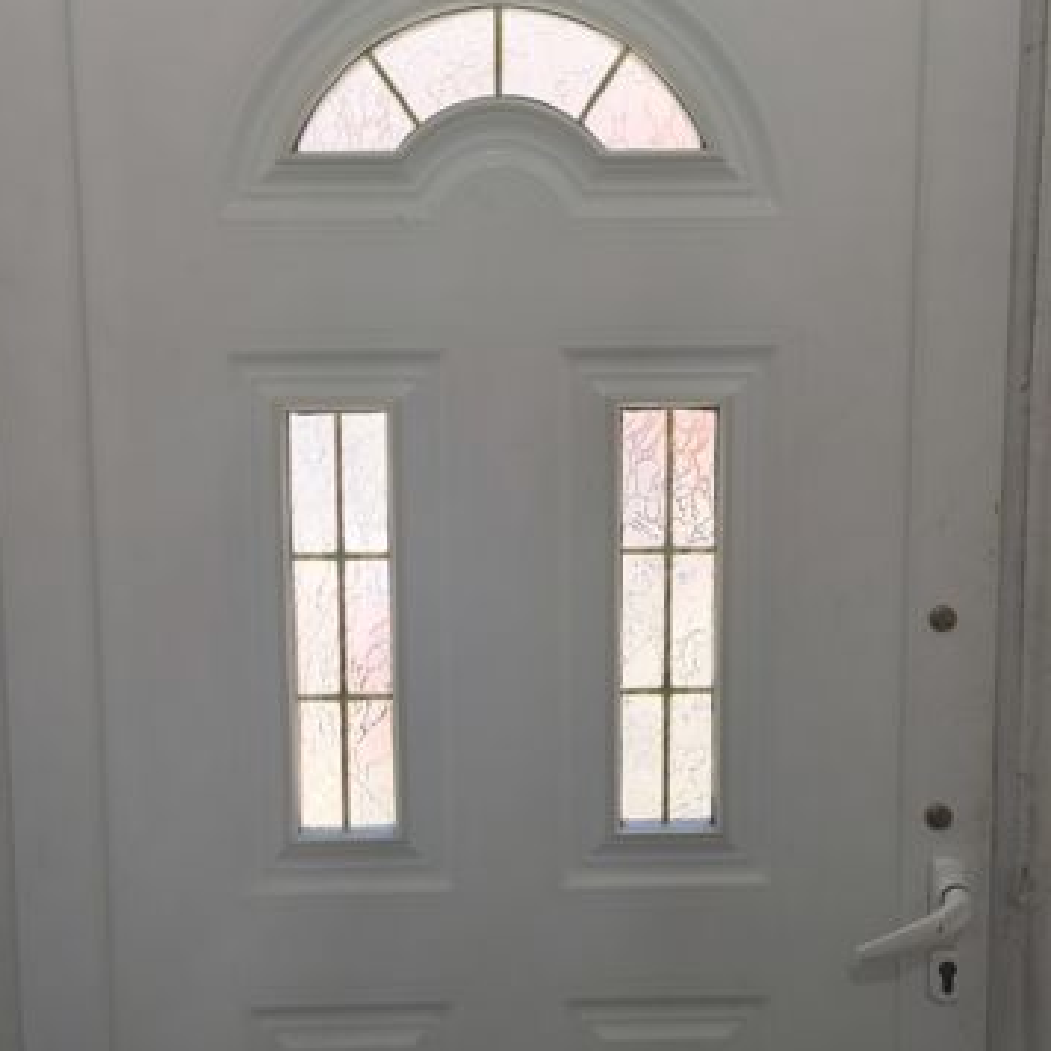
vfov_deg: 44.9
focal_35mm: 37
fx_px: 1271
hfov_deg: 44.9
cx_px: 509
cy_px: 472
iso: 80
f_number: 1.7
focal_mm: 5.35
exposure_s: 1/157
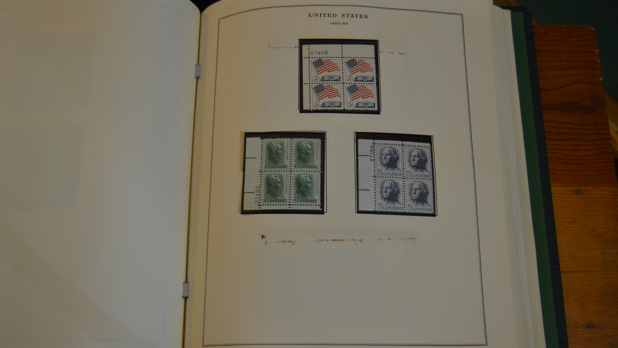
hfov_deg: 49.4
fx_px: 672
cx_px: 310
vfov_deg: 29.0
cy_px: 180
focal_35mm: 41
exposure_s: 1/60
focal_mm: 26
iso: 900
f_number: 4
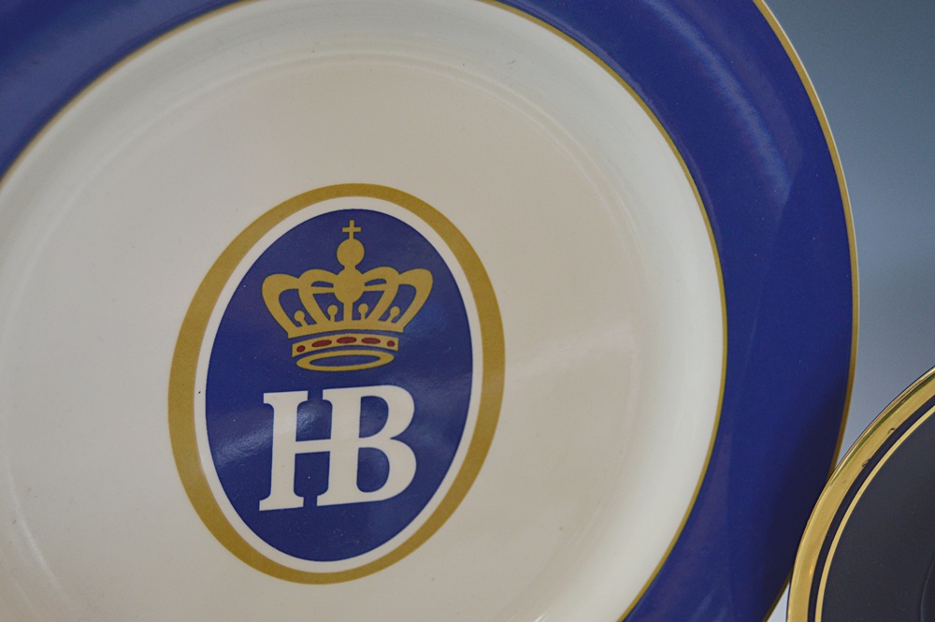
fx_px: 1479
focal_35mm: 57
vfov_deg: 23.7
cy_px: 311
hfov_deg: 35.1
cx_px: 468
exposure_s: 1/60
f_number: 4.8
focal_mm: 38
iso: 800
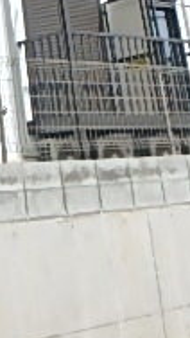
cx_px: -131
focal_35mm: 78
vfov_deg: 24.2
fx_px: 697
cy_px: -88
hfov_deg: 14.1
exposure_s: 1/400
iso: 125
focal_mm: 3.7
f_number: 6
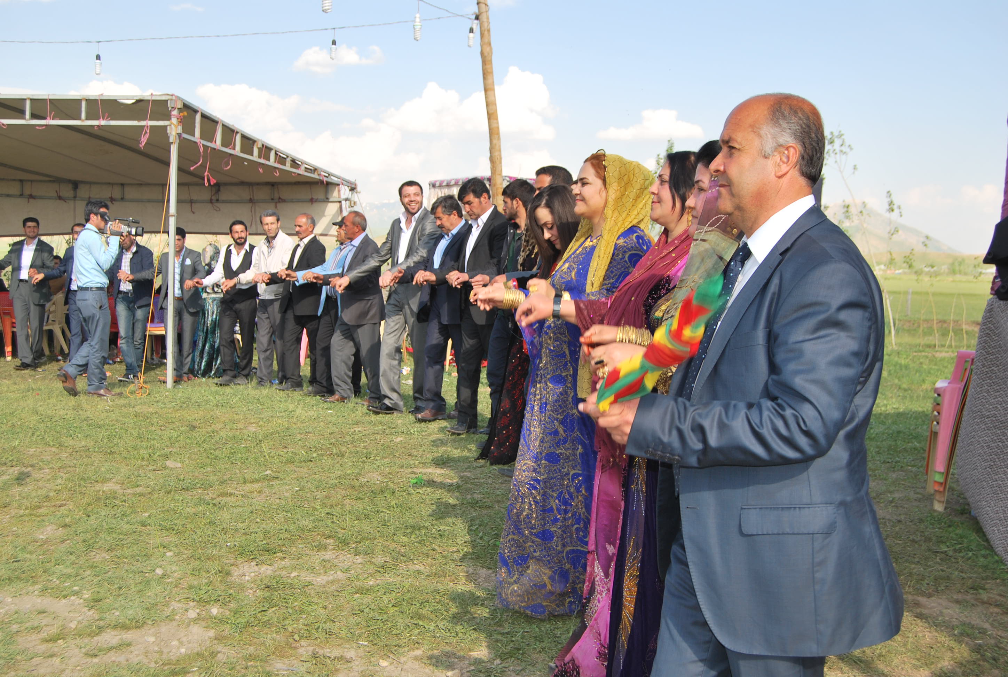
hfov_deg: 49.5
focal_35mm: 39
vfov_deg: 34.4
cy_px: 338
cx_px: 504
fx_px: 1094
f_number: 6.3
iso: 100
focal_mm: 26
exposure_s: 1/200
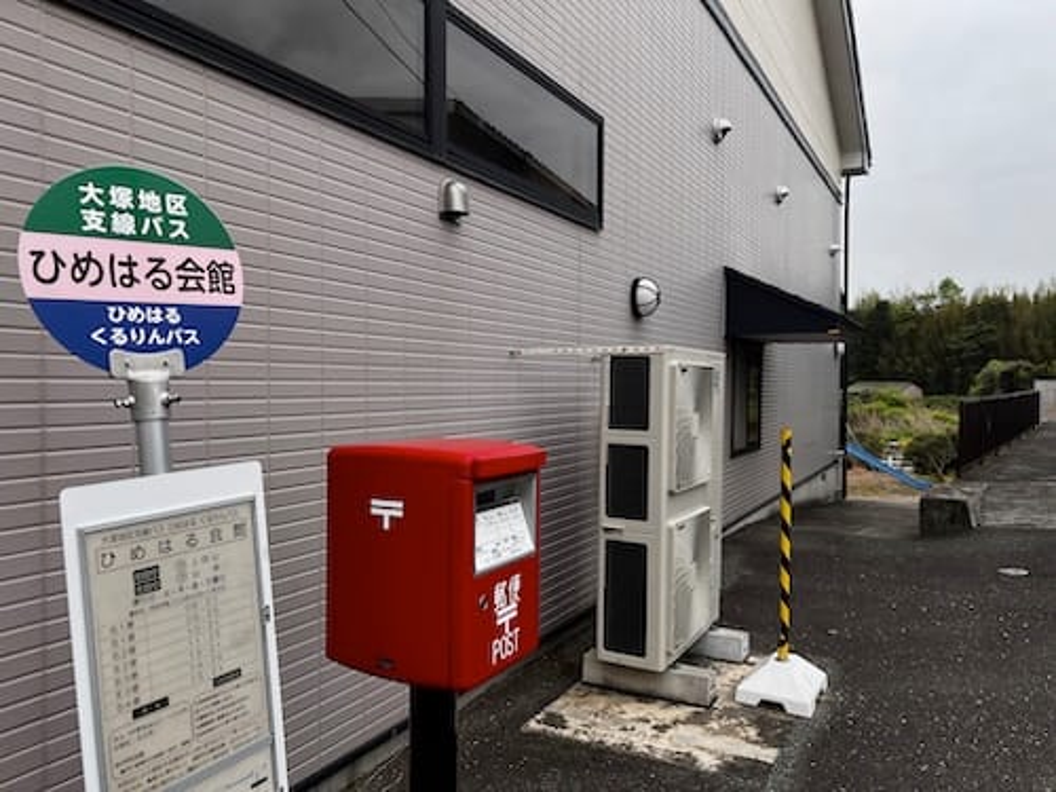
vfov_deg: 53.1
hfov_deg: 67.3
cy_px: 396
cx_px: 528
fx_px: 793
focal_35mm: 26
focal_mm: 5.7
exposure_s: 1/1531
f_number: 1.5
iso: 50
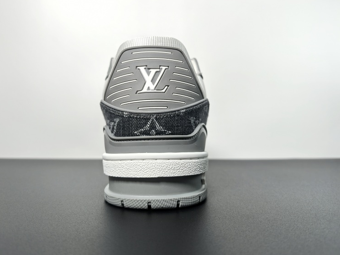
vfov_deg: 48.2
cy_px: 131
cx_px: 158
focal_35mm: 29
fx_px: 285
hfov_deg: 61.6
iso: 50
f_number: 2
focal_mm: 6.98
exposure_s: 1/426
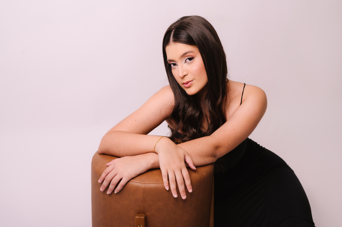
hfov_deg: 39.6
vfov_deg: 26.9
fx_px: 475
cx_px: 171
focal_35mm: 50
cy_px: 114
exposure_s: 1/160
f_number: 5.6
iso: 250
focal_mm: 50
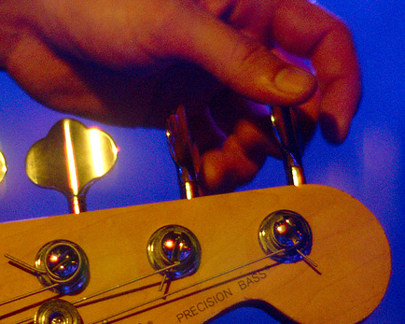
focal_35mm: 146
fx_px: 1750
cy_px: 151
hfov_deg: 13.2
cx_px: 156
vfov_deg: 10.6
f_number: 1.4
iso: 1000
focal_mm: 50
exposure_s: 1/50
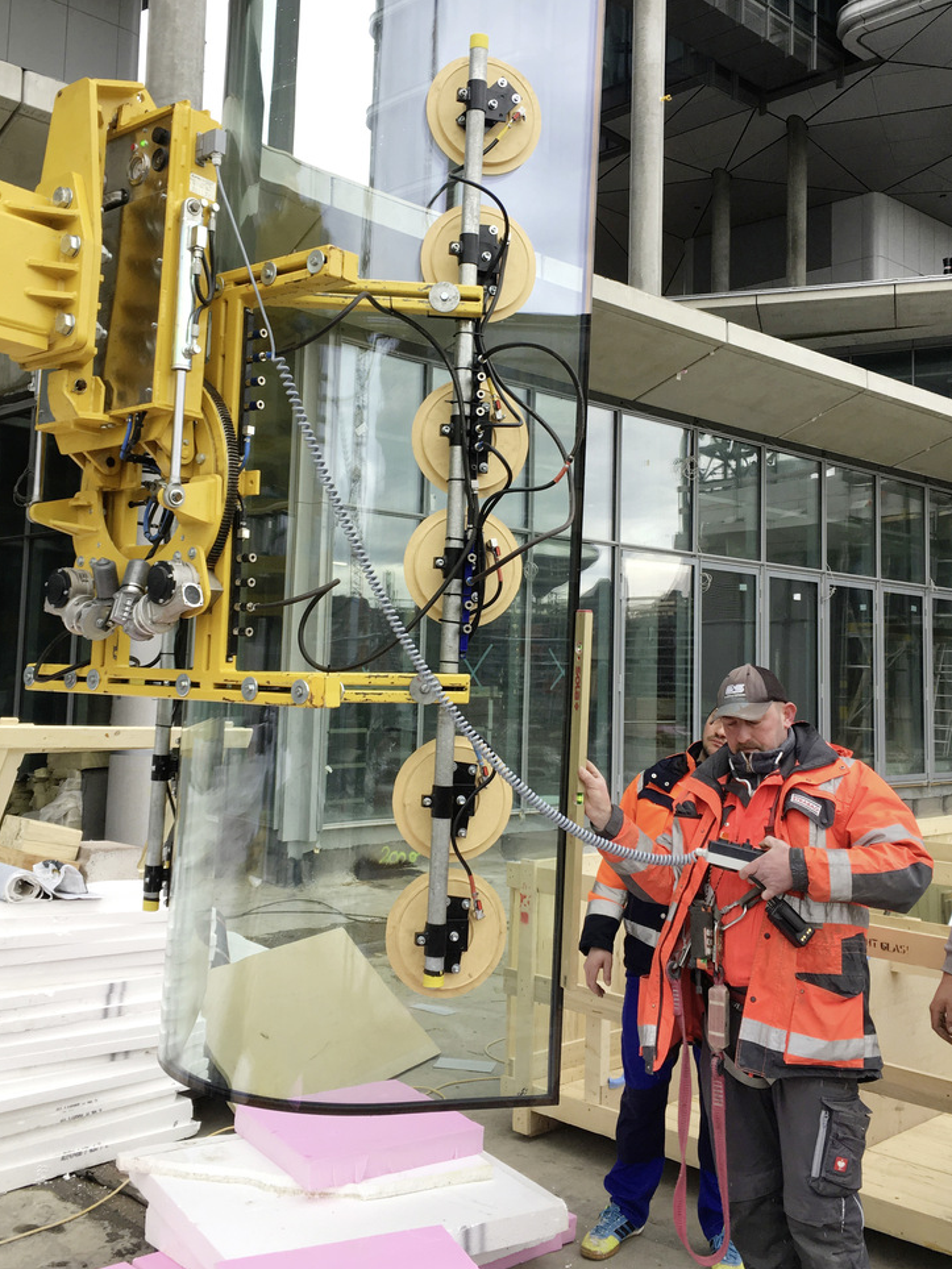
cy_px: 551
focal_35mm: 35
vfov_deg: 52.5
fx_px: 1283
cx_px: 471
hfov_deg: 40.7
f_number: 2.2
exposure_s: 1/100
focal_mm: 4.15
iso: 32
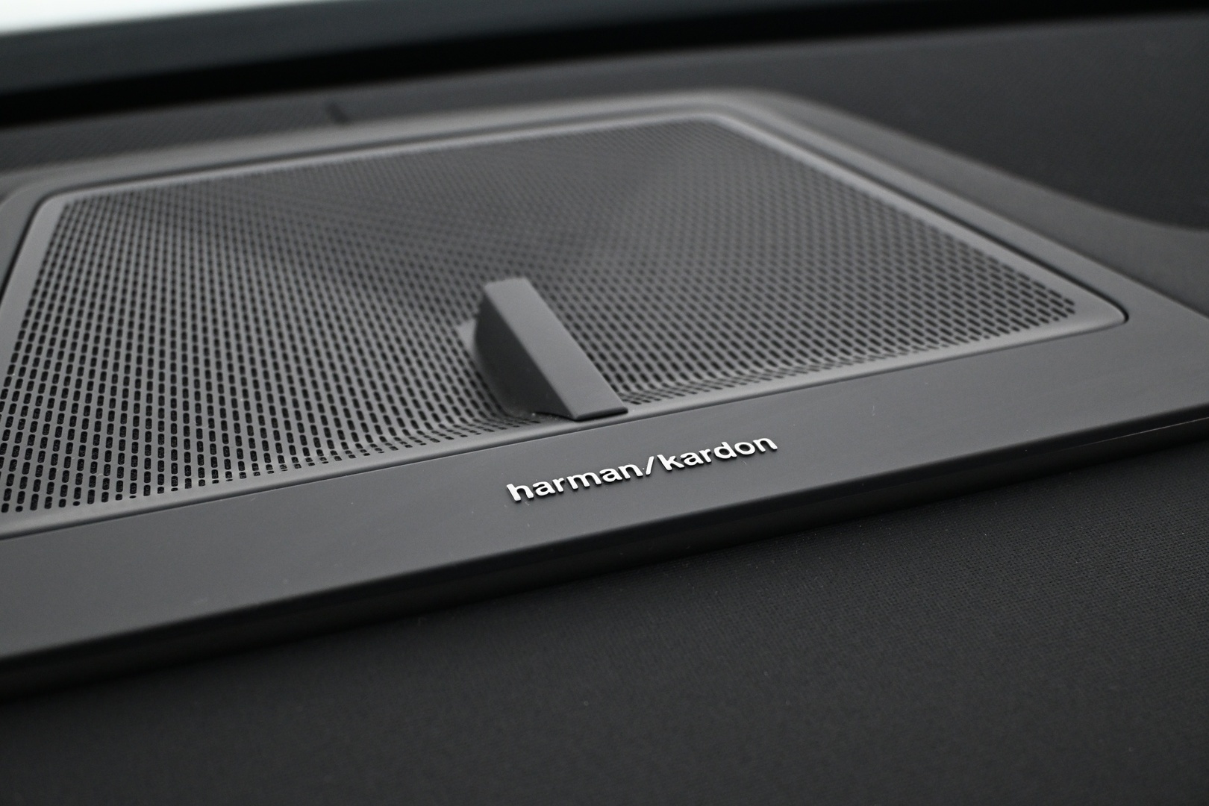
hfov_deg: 41.7
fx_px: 1587
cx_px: 604
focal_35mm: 47
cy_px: 403
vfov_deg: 28.5
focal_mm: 31.5
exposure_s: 1/30
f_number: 5
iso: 1600
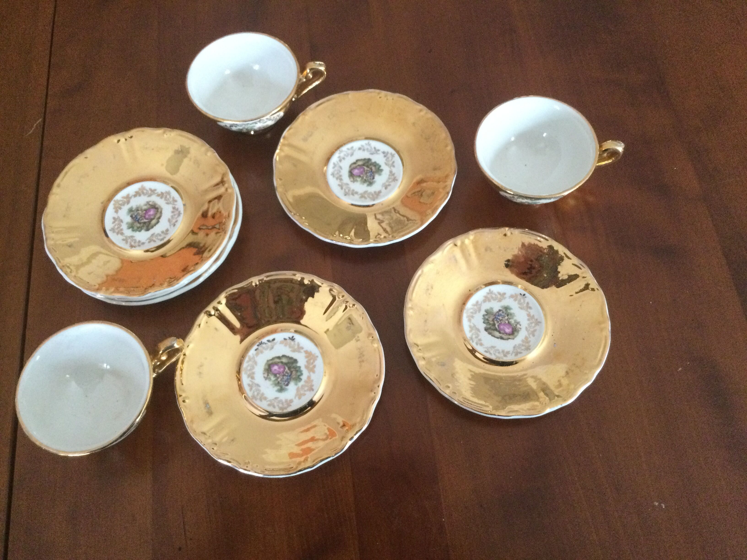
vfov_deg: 45.4
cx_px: 374
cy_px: 280
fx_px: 669
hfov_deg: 58.4
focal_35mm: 31
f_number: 2.4
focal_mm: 3.3
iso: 250
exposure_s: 1/17
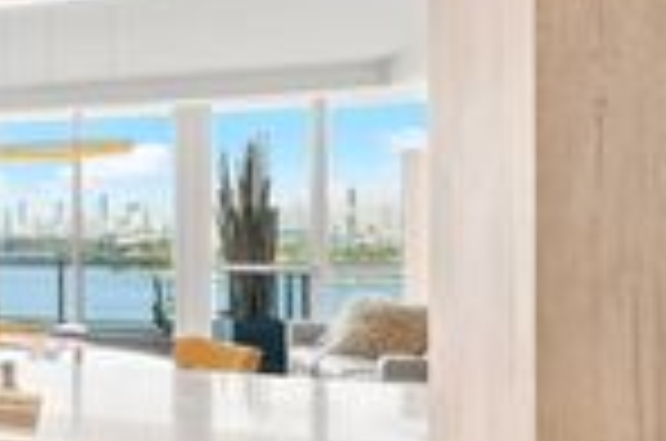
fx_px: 812
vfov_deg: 30.3
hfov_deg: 27.9
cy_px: 254
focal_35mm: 44
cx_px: -356
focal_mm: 13
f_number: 8
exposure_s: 1/5
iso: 320
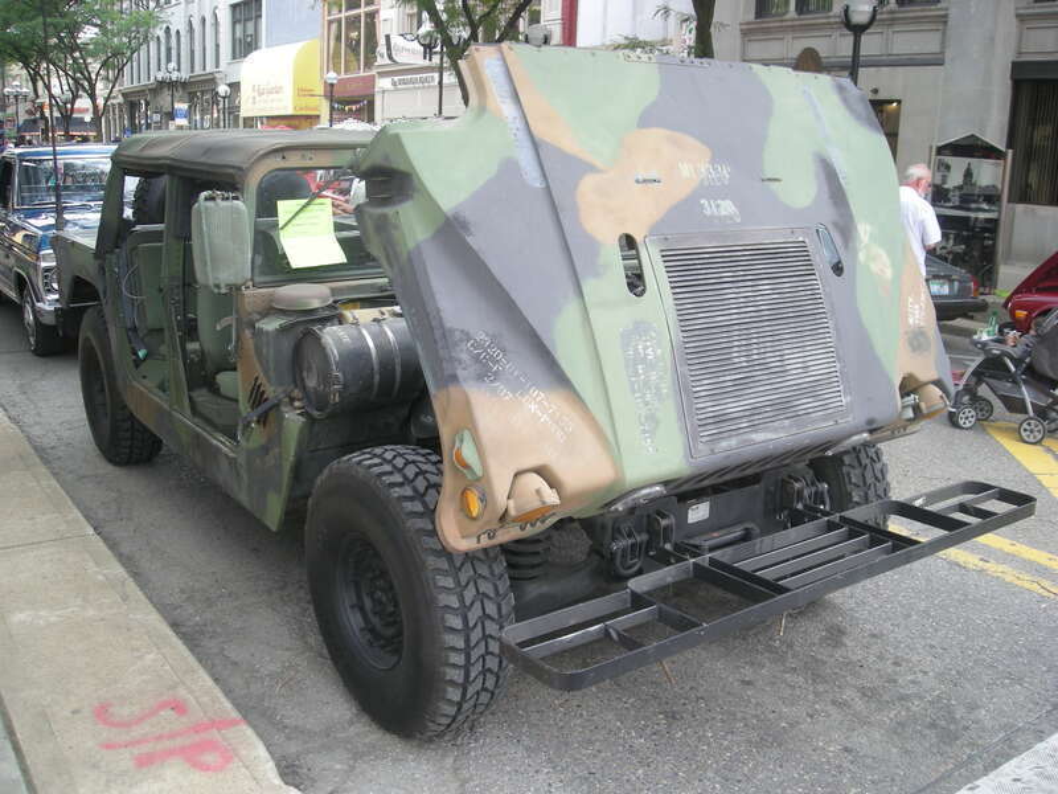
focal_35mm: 35
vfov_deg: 40.7
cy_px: 397
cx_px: 529
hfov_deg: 52.6
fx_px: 1070
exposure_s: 1/70.1
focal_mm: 5.7
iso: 50
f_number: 2.8
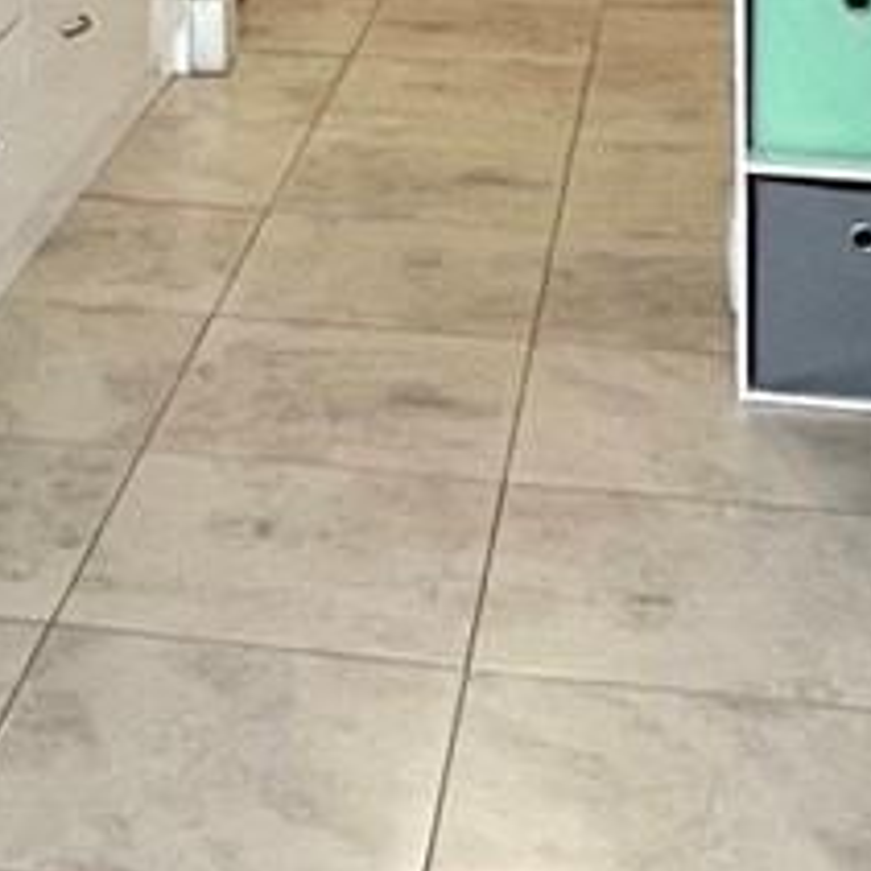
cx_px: 111
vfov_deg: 16.9
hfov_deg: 19.6
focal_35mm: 87
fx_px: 2477
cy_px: -640
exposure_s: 1/120
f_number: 1.8
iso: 100
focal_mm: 1.57
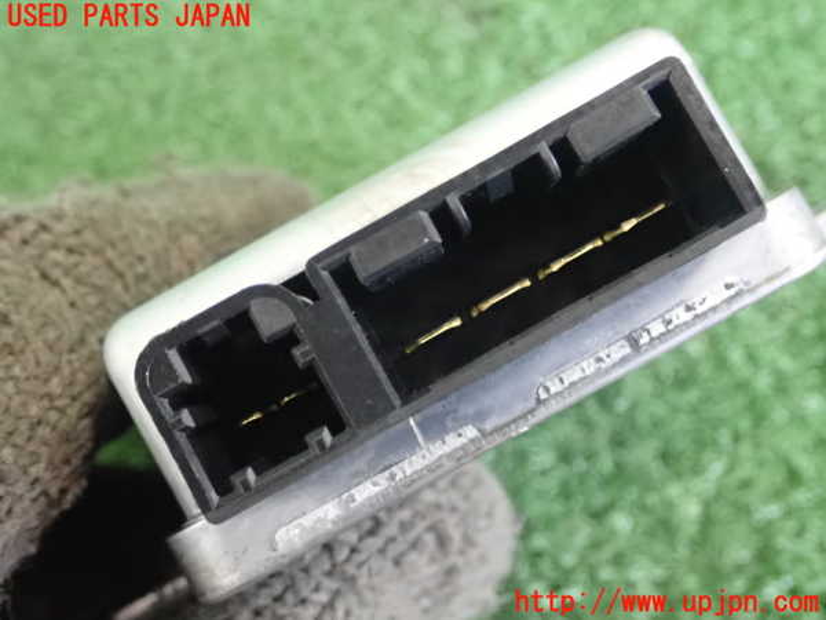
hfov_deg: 41.2
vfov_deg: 31.5
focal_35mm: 46
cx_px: 413
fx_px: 1098
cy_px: 310
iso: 2000
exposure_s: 1/50
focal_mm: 8.41
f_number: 3.1
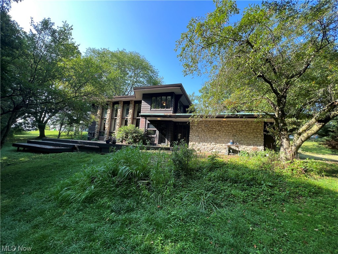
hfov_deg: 106.2
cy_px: 127
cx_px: 169
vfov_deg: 89.9
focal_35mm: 13
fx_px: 127
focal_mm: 1.57
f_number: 1.8
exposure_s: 1/194
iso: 32
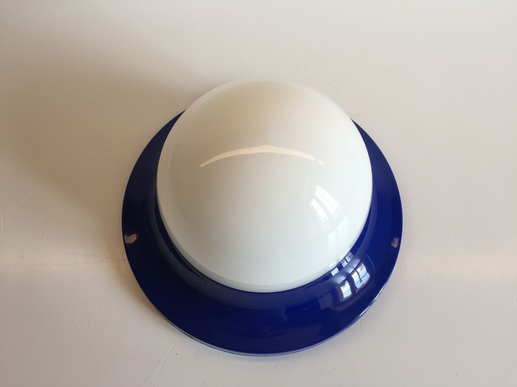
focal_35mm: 29
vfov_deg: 48.2
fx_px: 433
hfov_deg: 61.7
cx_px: 258
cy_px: 194
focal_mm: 4.15
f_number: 2.2
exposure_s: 1/50
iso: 32
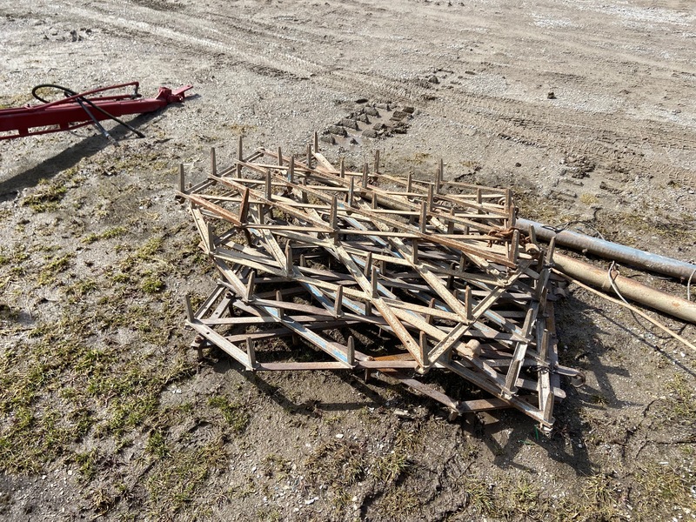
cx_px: 348
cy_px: 261
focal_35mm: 26
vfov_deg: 53.1
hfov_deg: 67.3
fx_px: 523
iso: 32
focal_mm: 4.25
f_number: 1.8
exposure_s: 1/1898
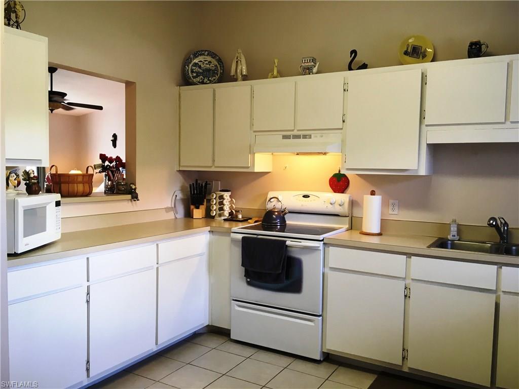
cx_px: 260
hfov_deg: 61.7
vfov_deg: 48.2
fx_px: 435
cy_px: 194
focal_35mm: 29
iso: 50
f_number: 2.2
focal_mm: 4.15
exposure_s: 1/30
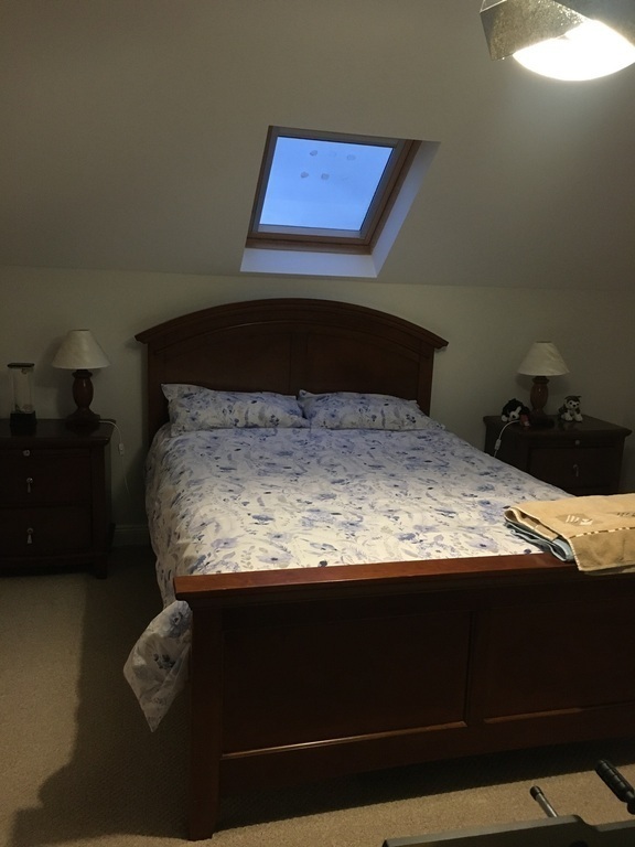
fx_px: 709
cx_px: 318
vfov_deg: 61.7
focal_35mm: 29
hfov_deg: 48.2
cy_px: 424
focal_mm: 4.15
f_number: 2.2
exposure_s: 1/17
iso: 200
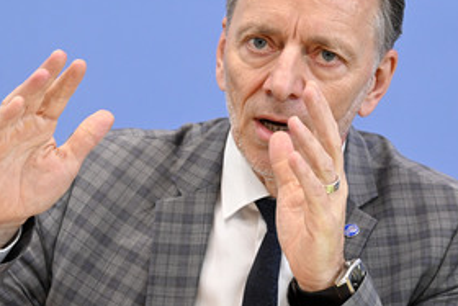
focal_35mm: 193
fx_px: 2457
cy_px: 129
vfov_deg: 7.1
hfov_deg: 10.7
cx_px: 249
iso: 3200
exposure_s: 1/500
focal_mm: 120
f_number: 5.6
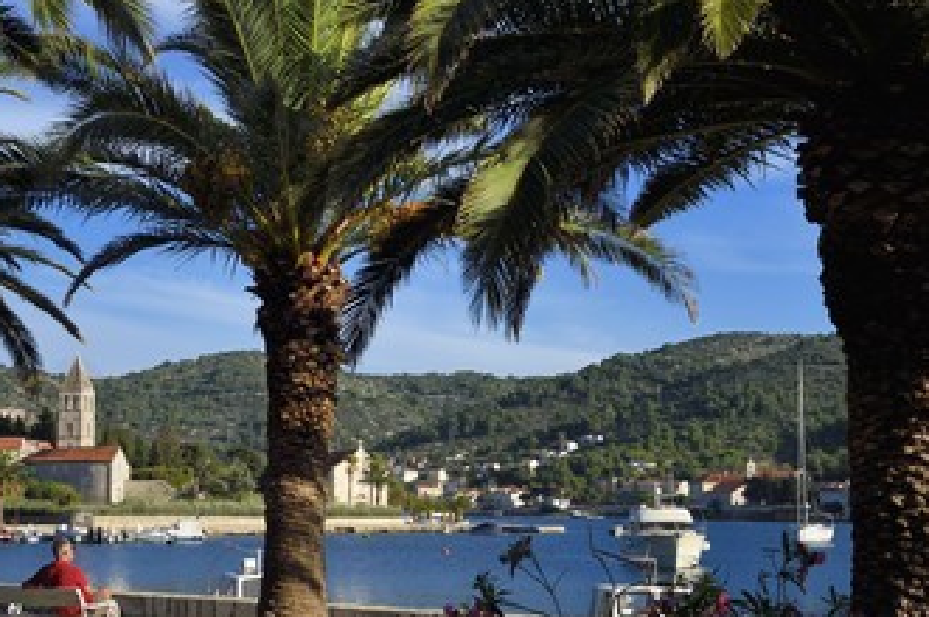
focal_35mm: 61
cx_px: 358
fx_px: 1573
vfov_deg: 22.2
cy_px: 381
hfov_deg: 32.8
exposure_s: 1/250
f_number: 14
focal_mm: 48
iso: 200
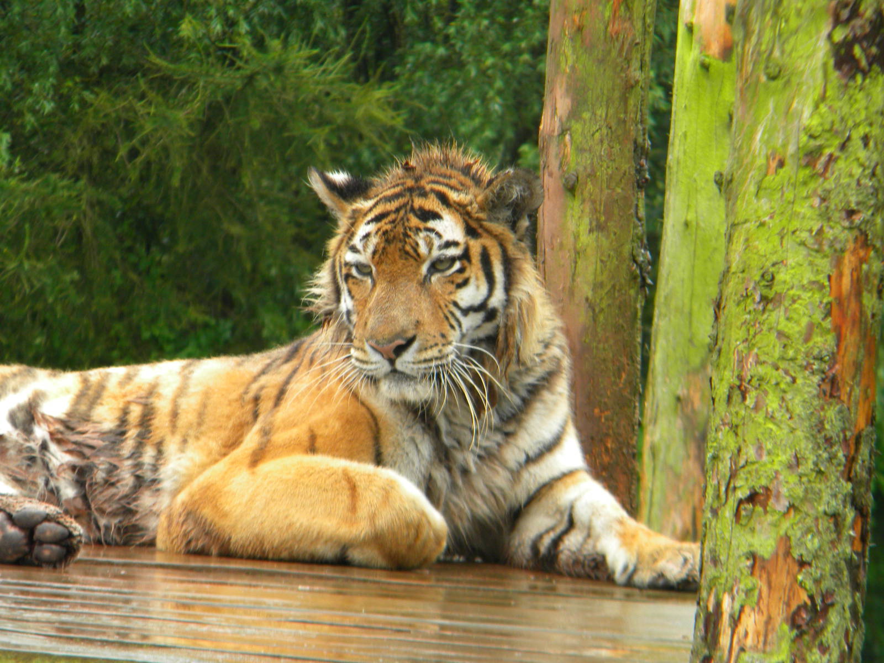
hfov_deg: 7.1
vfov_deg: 5.3
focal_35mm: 278
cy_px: 332
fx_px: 7099
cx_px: 442
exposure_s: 1/59.8
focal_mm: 50.4
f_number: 5.4
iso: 120
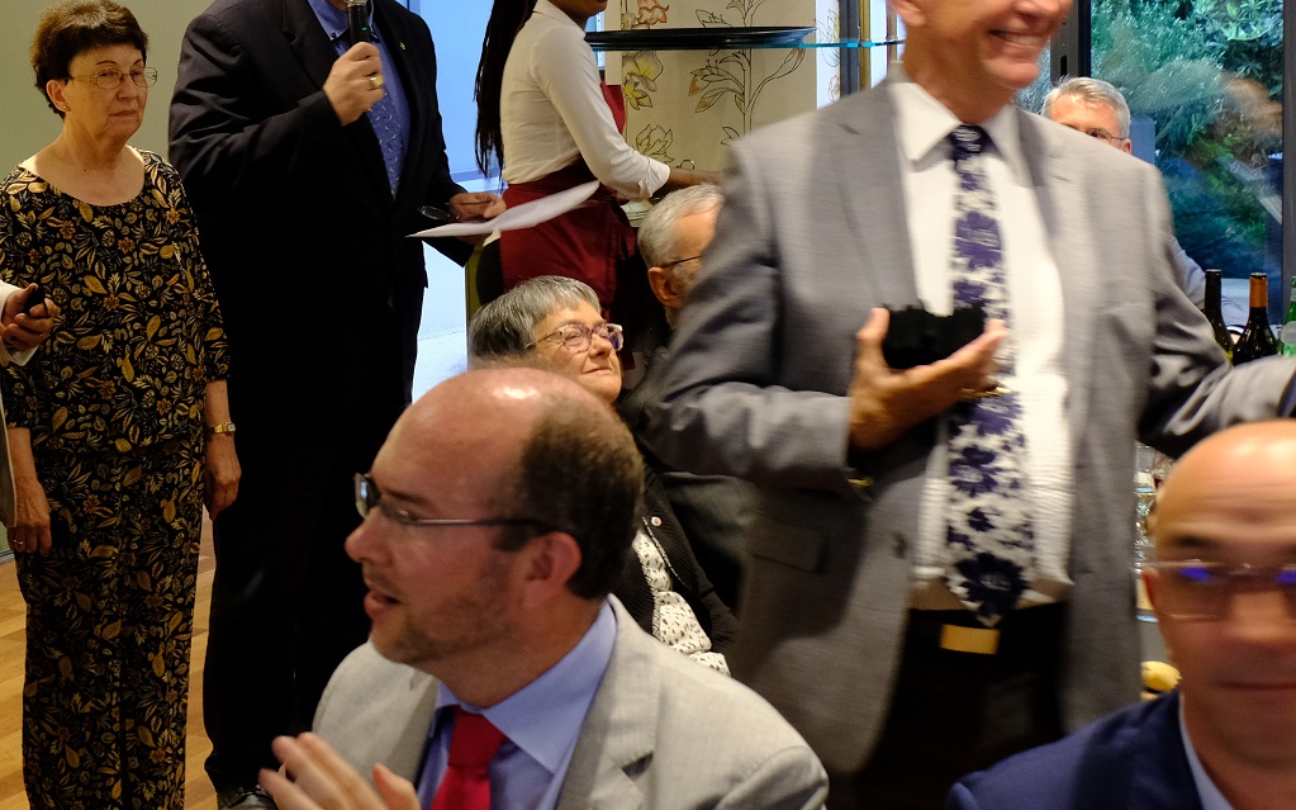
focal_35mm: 71
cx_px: 122
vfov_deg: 18.3
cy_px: 276
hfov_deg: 27.9
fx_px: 2507
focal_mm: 24.3
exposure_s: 1/20
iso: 1600
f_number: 5
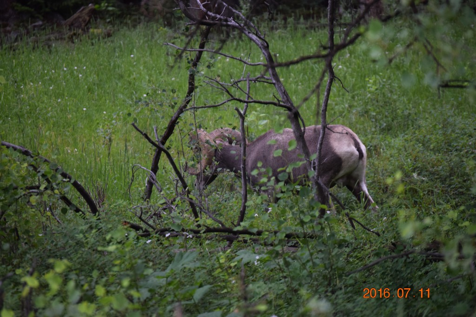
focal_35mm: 262
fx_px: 3470
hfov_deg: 7.8
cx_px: 238
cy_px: 158
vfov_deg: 5.2
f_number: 5.3
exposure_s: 1/500
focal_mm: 175
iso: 900
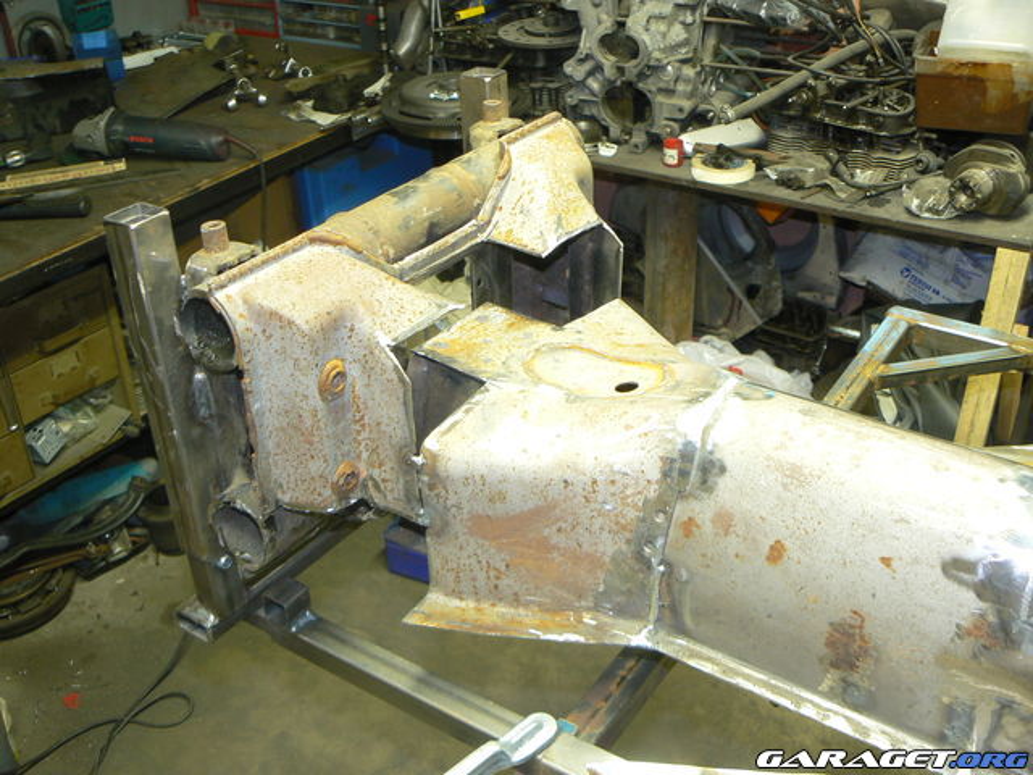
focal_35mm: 36
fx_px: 1074
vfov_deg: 39.7
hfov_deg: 51.4
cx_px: 516
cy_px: 388
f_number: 2.8
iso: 100
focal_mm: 6
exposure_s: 1/10
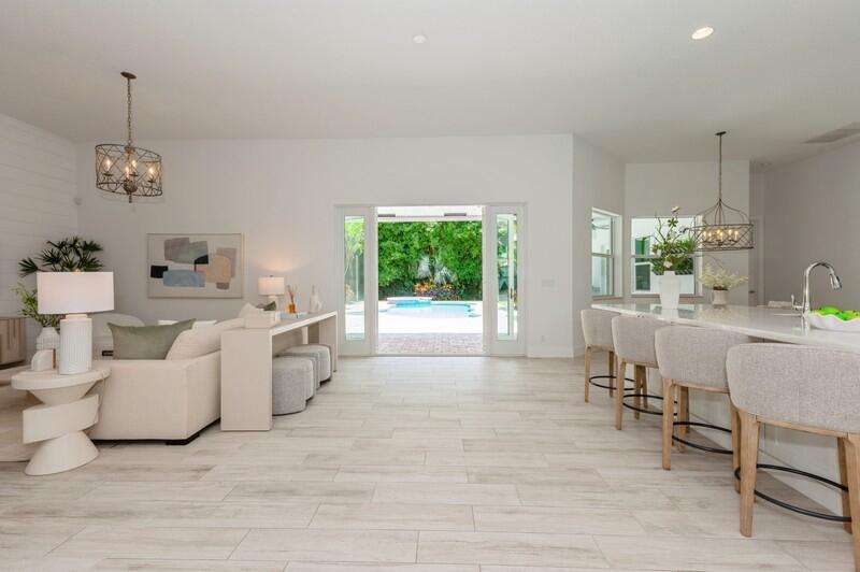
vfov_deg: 73.6
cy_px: 286
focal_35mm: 16
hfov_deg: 96.8
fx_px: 382
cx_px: 430
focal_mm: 16
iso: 160
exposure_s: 1/50
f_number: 8
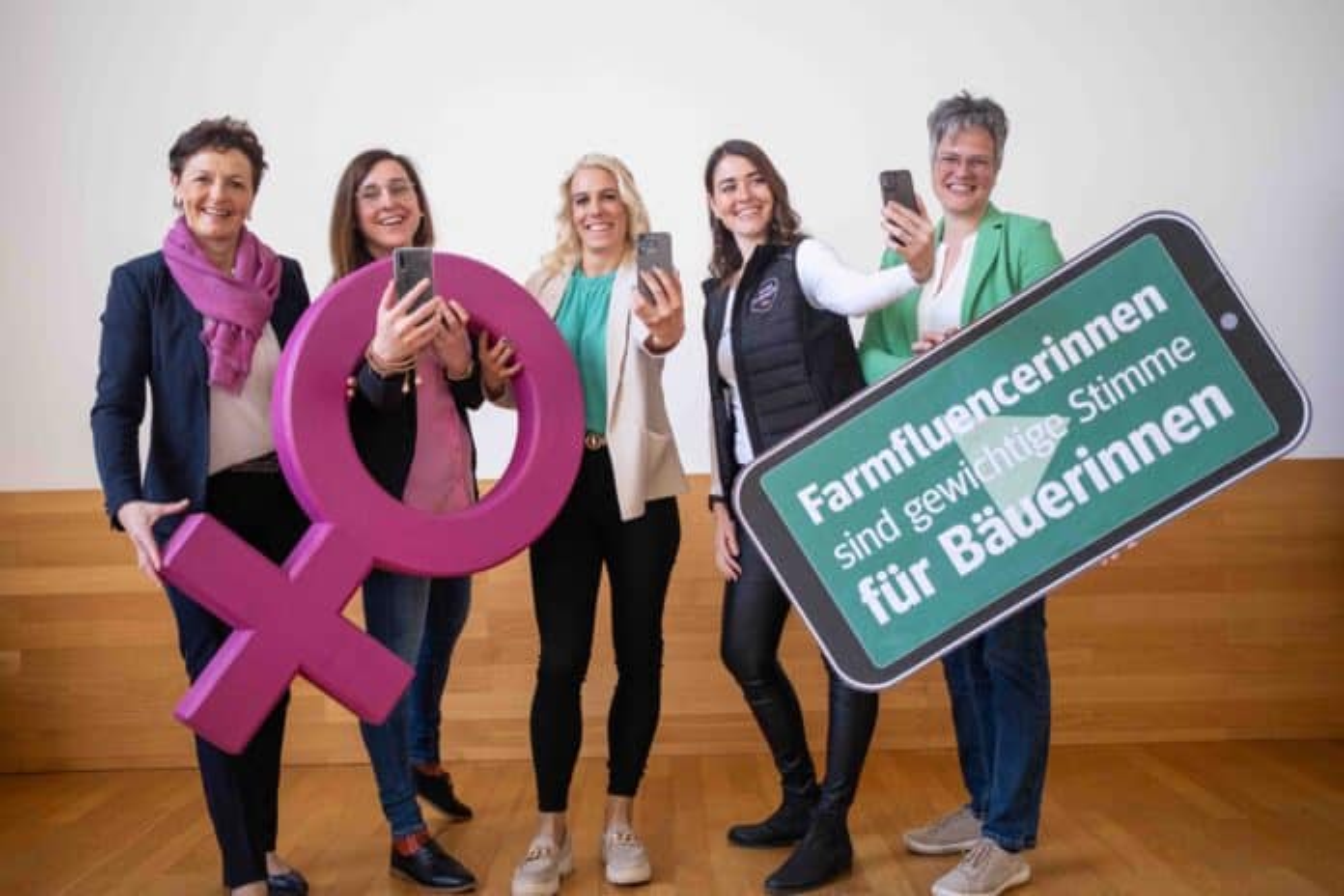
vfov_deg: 37.9
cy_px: 448
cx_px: 672
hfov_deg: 54.4
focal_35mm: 35
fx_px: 1307
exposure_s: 1/250
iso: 640
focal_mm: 23
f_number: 2
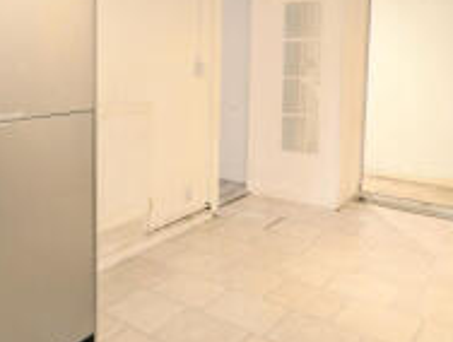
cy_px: 88
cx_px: 113
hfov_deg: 48.1
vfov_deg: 37.9
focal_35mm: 37
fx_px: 485
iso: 39
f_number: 1.95
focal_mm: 2.23
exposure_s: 1/16.4
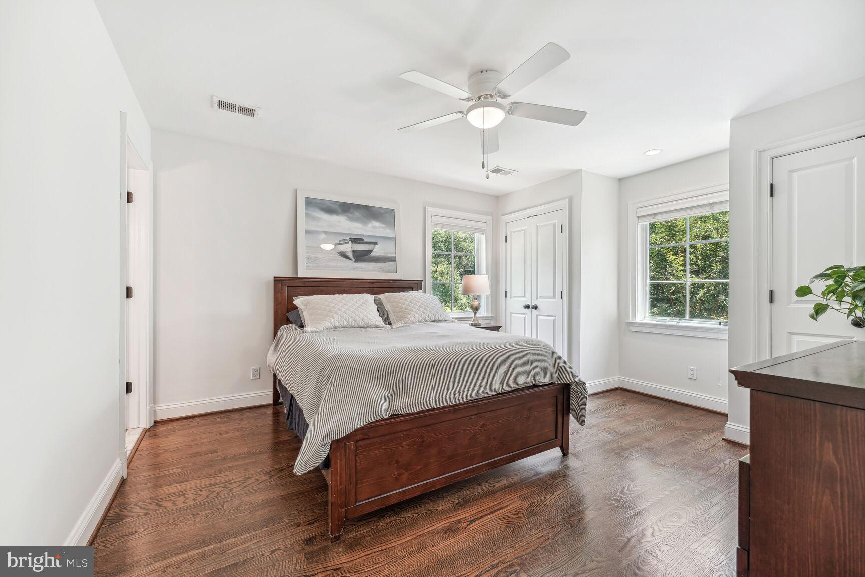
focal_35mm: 14
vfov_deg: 81.2
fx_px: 336
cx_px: 432
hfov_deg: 104.3
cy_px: 288
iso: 400
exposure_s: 1/8
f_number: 8
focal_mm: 14
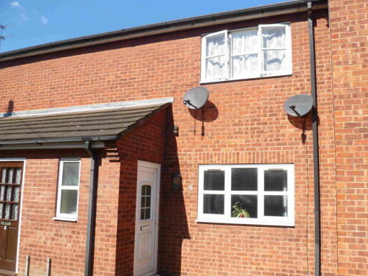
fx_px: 340
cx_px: 203
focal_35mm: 32
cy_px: 143
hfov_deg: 56.7
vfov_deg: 44.1
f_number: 2.8
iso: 80
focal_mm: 5
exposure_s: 1/640
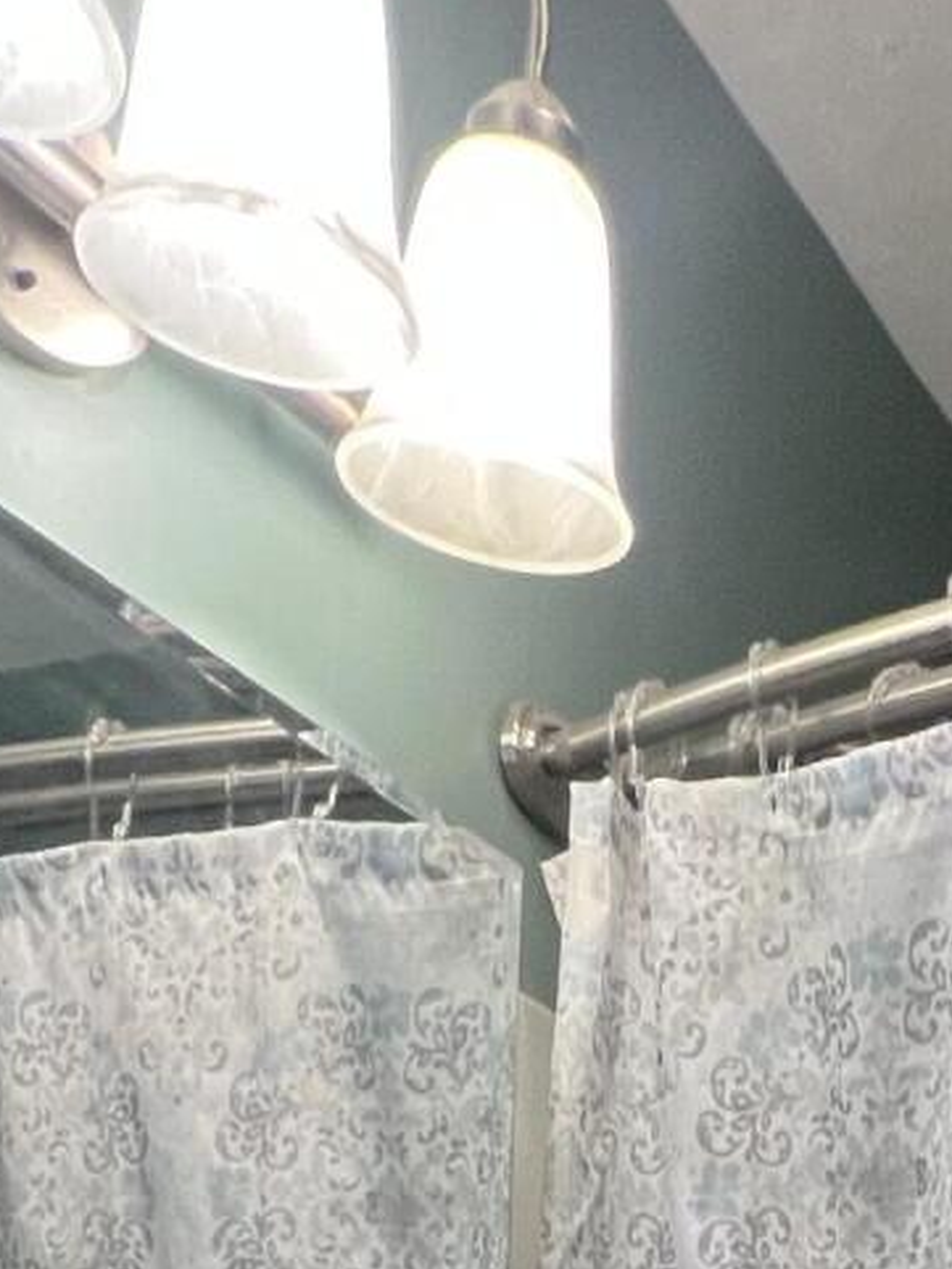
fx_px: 1979
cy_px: 2398
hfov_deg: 26.9
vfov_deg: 20.8
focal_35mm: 54
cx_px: 651
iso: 250
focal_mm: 1.57
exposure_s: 1/60
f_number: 1.8
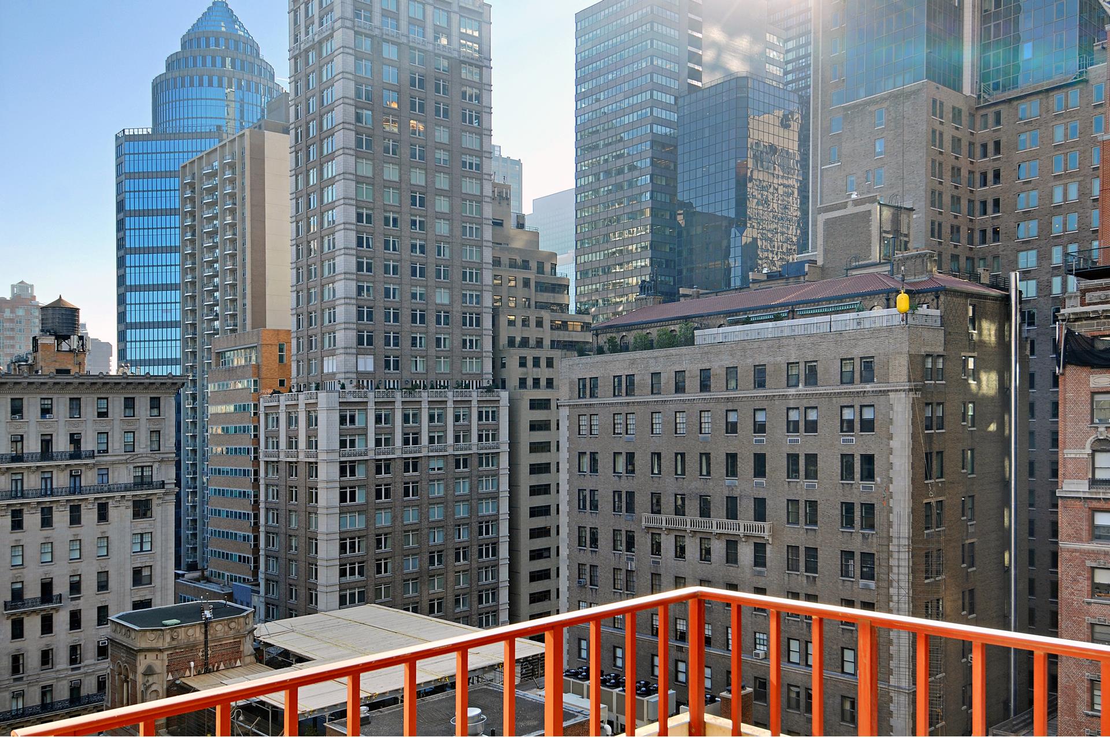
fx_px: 924
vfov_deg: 43.5
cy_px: 368
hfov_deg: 62.0
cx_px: 555
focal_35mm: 30
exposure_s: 1/160
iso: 200
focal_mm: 20
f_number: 7.1
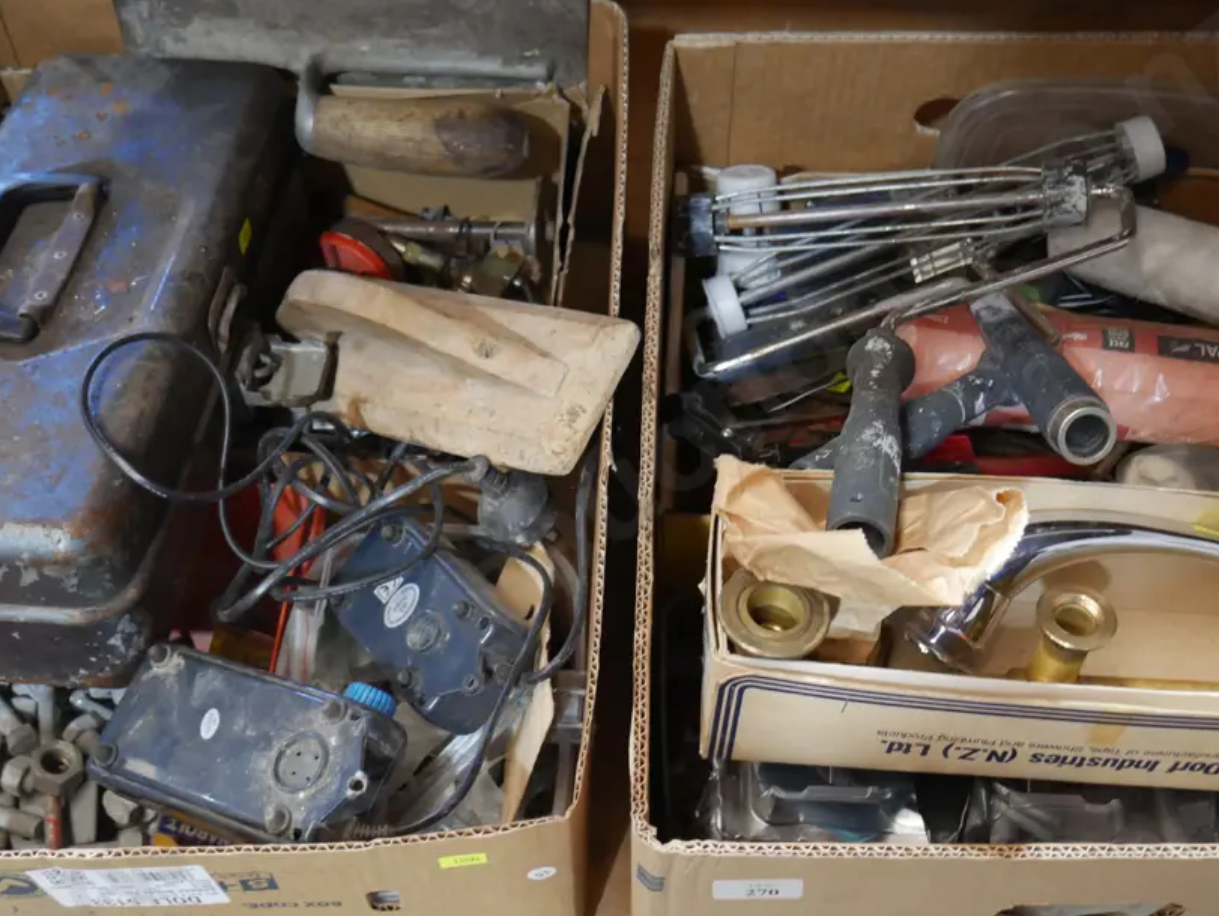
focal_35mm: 48
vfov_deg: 30.3
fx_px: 1691
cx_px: 630
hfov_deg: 39.6
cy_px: 493
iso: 1250
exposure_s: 1/60
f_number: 4.5
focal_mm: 19
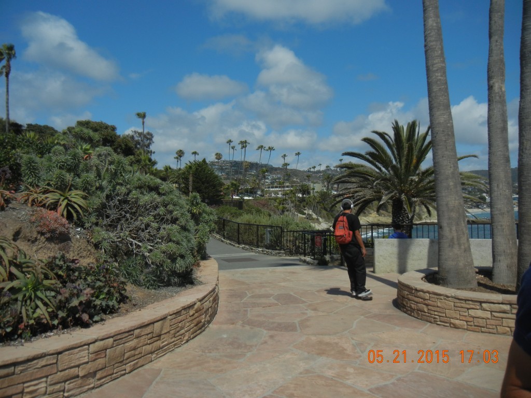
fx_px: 460
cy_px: 199
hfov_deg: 60.0
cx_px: 266
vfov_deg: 46.8
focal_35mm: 30
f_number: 7
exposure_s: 1/976
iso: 160
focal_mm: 5.4
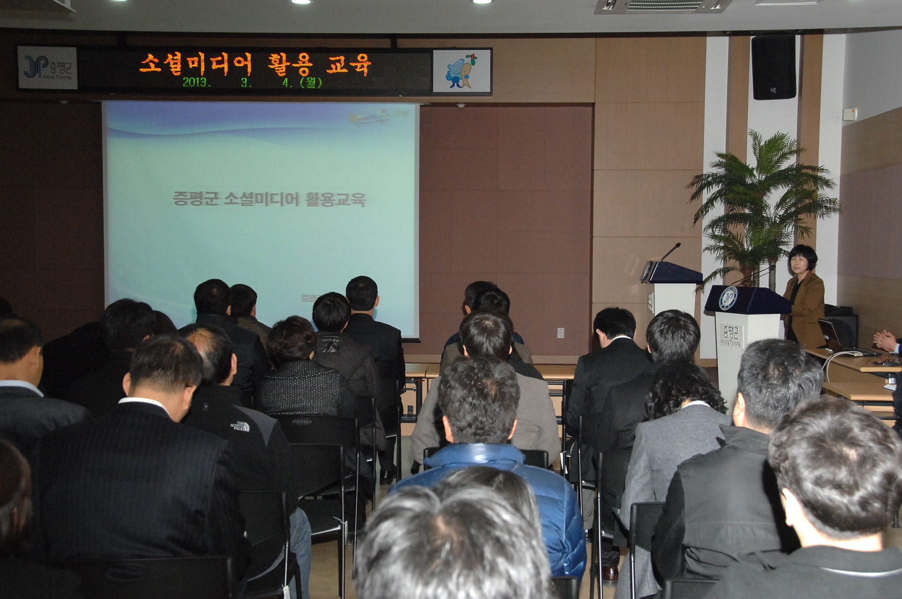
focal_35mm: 48
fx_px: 1201
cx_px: 451
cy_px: 300
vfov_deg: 28.0
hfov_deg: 41.2
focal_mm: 32
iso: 800
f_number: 6.7
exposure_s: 1/60
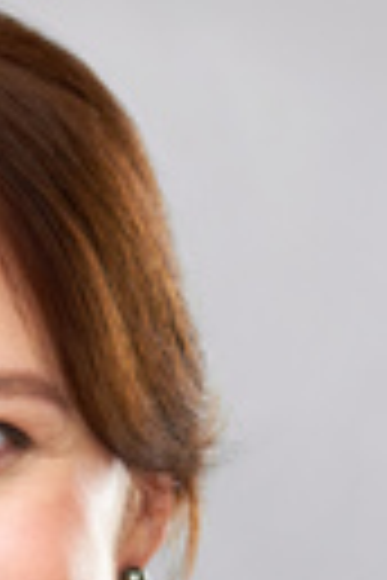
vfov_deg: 6.1
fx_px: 5305
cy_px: 1052
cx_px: -83
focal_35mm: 329
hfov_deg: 4.2
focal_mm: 85
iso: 640
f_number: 4
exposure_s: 1/200
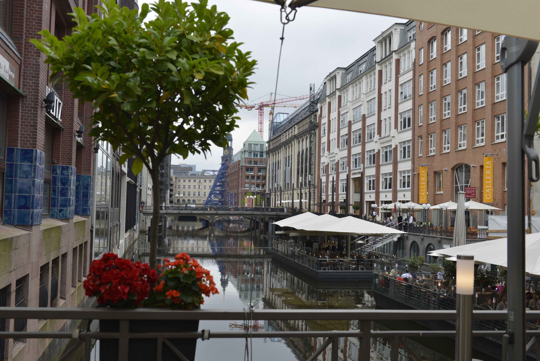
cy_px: 180
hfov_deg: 50.7
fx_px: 570
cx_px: 270
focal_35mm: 38
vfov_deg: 35.1
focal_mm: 38
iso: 100
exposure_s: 1/125
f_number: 8
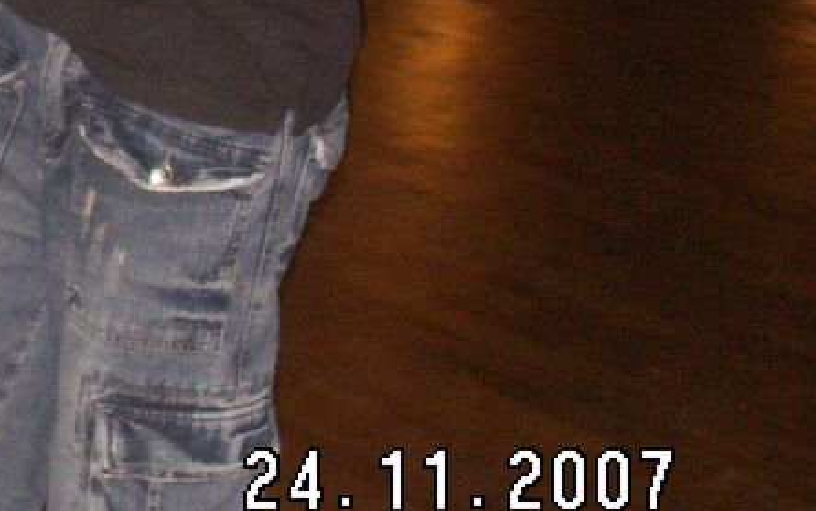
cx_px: -364
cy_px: -275
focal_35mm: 117
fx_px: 2603
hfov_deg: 16.4
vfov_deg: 10.8
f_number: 2.8
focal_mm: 5.86
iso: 160
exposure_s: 1/40
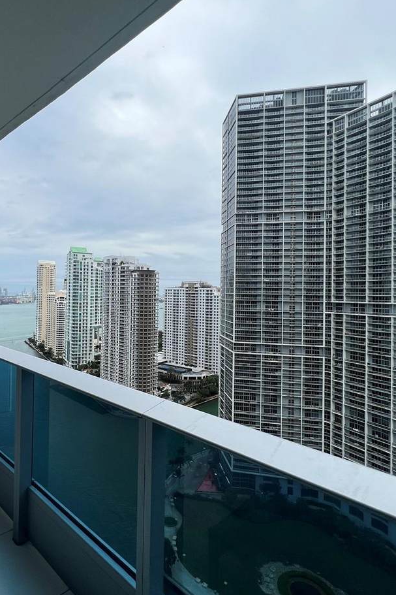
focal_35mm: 19
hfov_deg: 63.0
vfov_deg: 86.9
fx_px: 314
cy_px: 286
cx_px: 134
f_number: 1.8
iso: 32
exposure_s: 1/1033
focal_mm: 1.57
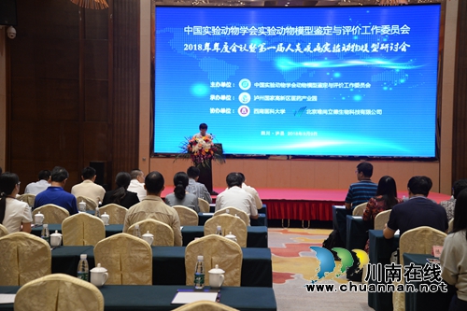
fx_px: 648
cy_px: 156
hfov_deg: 39.6
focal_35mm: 50
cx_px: 234
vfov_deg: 27.0
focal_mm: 50
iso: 1600
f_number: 4.5
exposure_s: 1/80
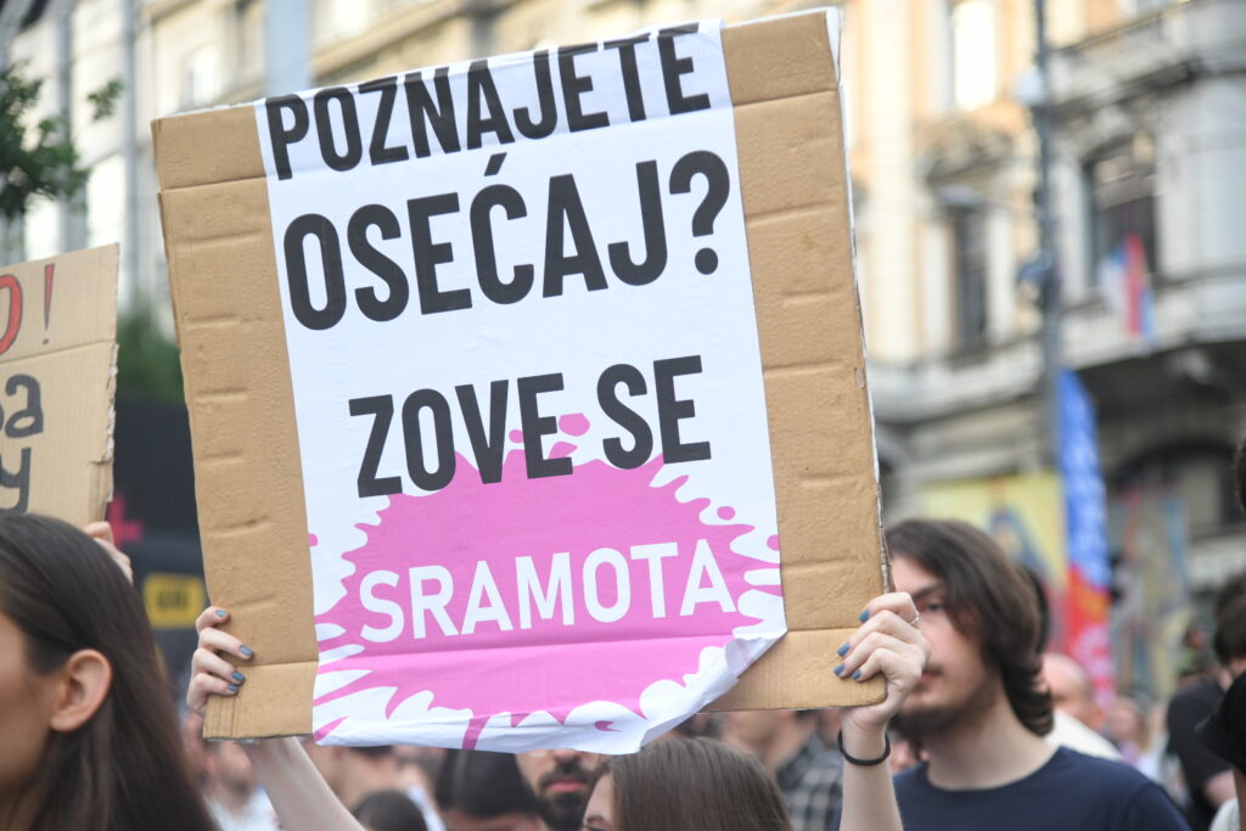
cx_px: 623
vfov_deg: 14.9
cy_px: 416
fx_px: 3184
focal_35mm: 92
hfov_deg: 22.1
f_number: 4
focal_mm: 92
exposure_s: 1/500
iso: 1000
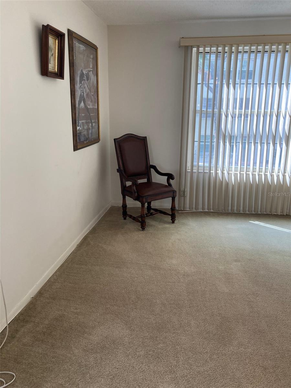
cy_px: 194
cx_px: 146
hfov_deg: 49.7
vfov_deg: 63.4
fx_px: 314
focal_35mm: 28
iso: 40
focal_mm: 3.99
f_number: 1.8
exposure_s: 1/60
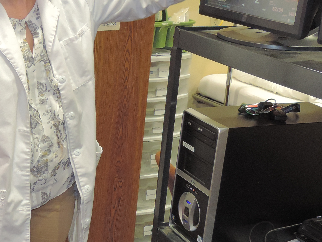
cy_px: 140
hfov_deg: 24.1
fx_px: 707
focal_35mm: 76
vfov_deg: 19.4
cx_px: -26
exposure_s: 1/40
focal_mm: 5.3
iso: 280
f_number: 3.1
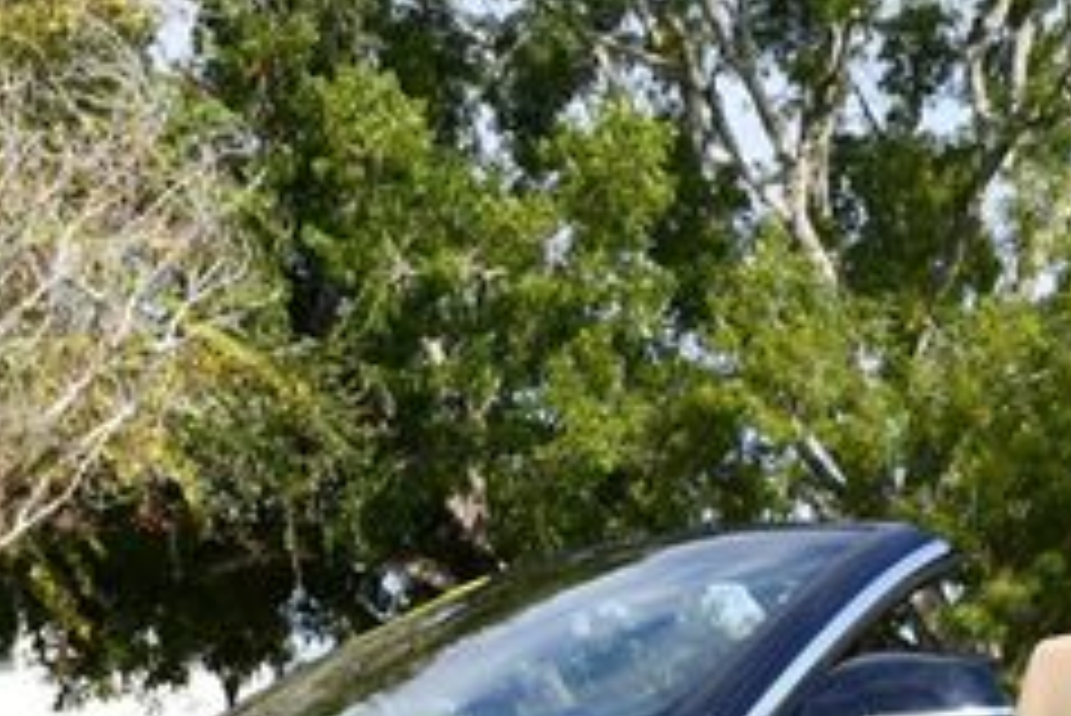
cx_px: 558
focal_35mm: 97
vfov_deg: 13.8
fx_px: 2887
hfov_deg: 21.0
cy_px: 793
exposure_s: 1/250
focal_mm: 18
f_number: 8
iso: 140
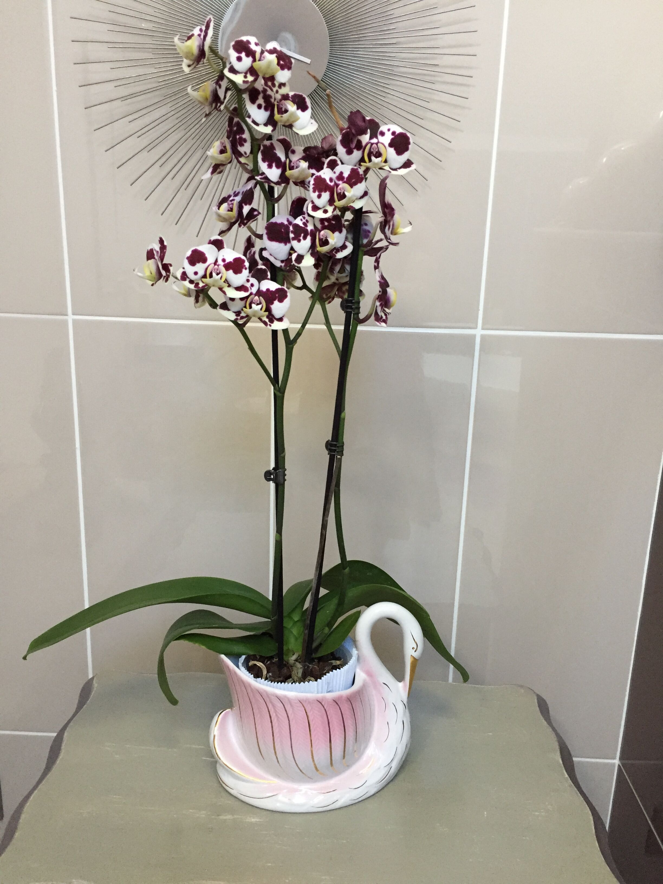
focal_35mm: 29
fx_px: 741
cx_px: 332
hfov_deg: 48.2
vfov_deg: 61.7
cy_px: 442
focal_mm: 4.15
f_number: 2.2
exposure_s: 1/33
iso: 250
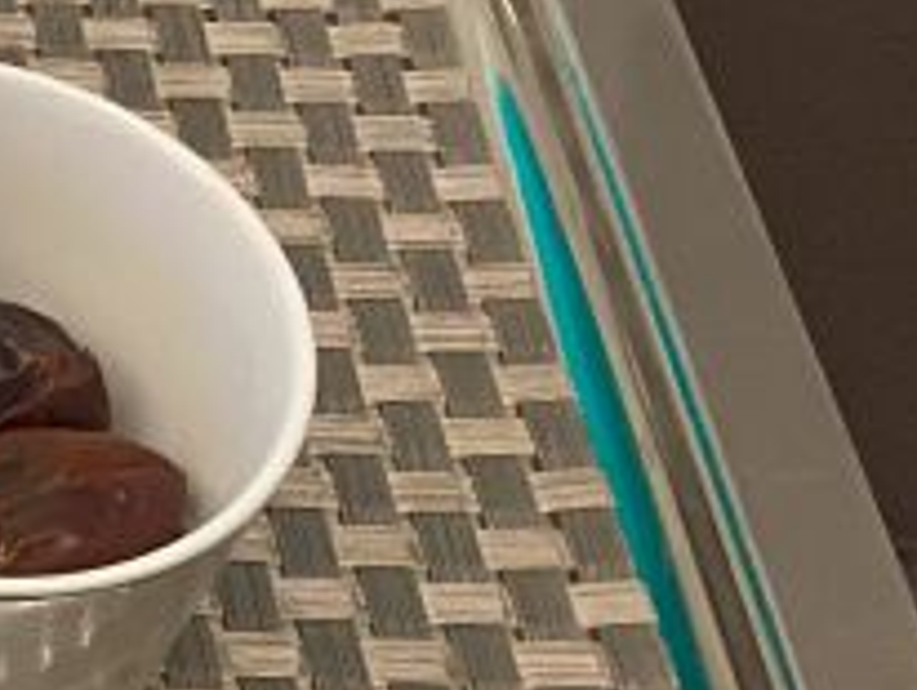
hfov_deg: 14.0
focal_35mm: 121
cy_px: -467
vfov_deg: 11.5
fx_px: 3209
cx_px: -837
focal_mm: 4.25
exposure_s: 1/33
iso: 400
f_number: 1.8
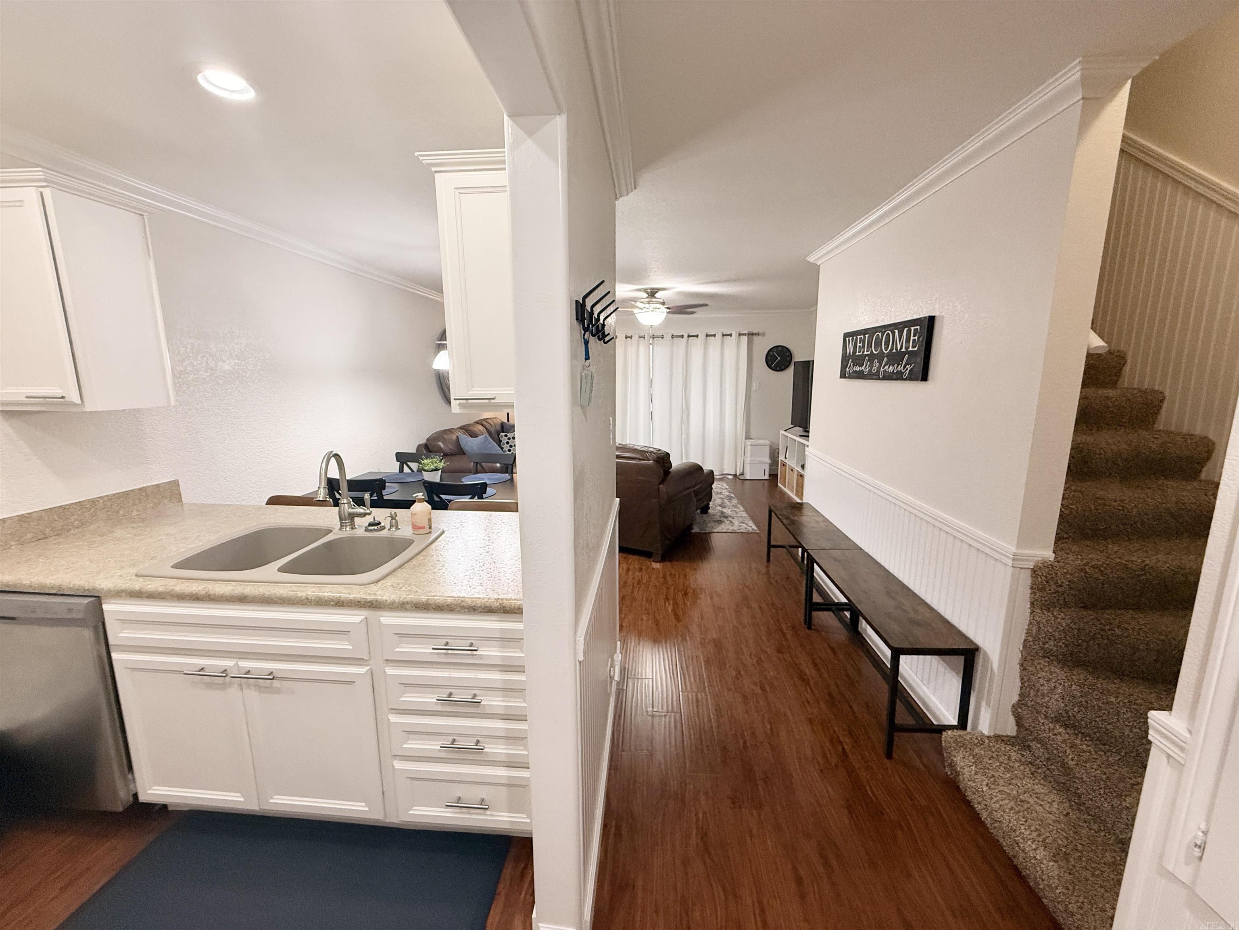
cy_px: 465
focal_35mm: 14
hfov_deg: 102.1
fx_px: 501
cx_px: 620
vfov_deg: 85.7
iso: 400
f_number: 2.2
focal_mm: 2.22
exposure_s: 1/120
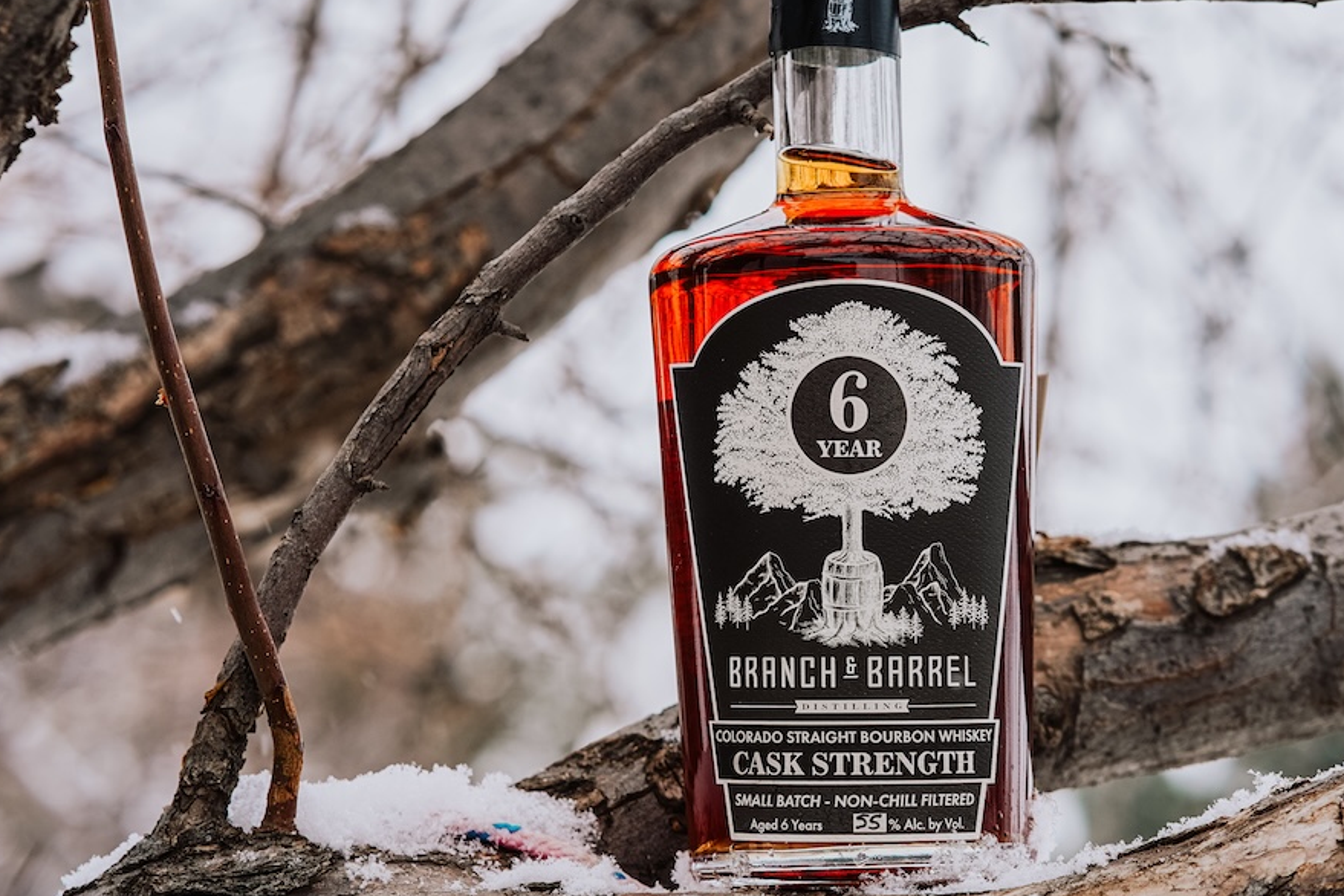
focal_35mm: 116
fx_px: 4330
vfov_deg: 11.8
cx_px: 847
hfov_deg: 17.6
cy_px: 384
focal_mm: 85
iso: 100
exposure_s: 1/250
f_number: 5.6
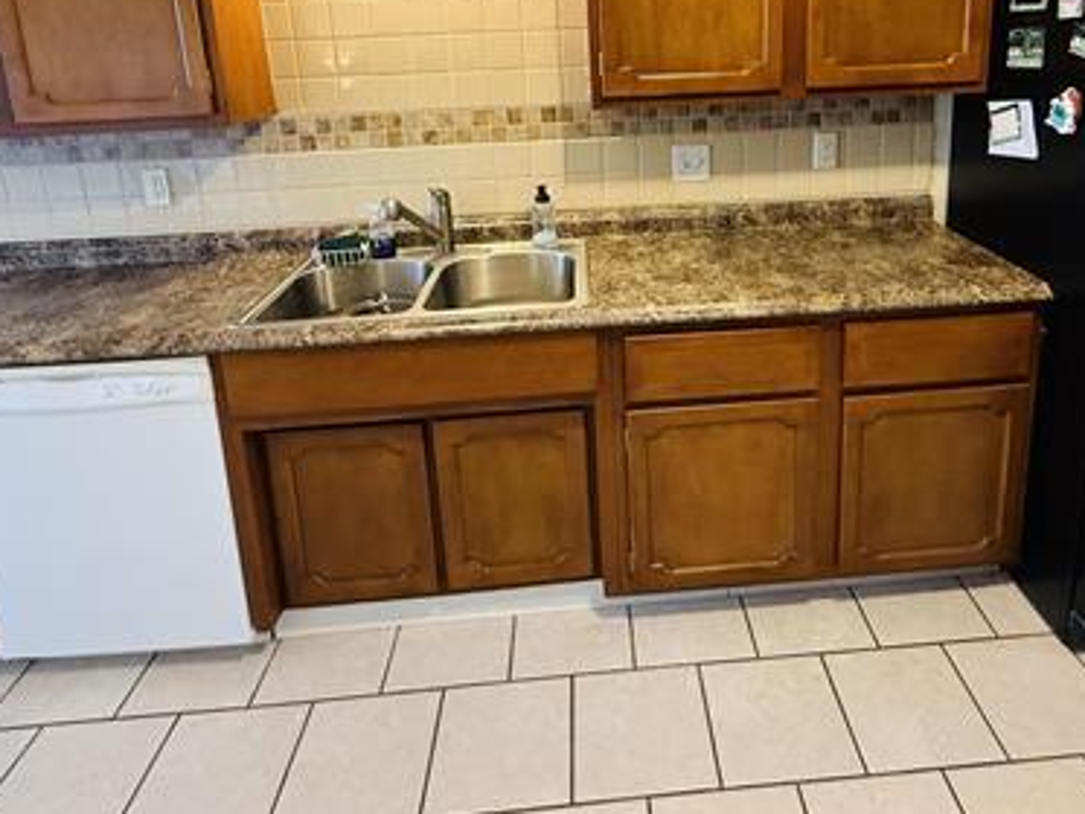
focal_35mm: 24
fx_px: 752
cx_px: 634
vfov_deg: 53.9
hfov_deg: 71.0
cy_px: 192
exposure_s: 1/120
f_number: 2.2
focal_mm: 2.22
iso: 500
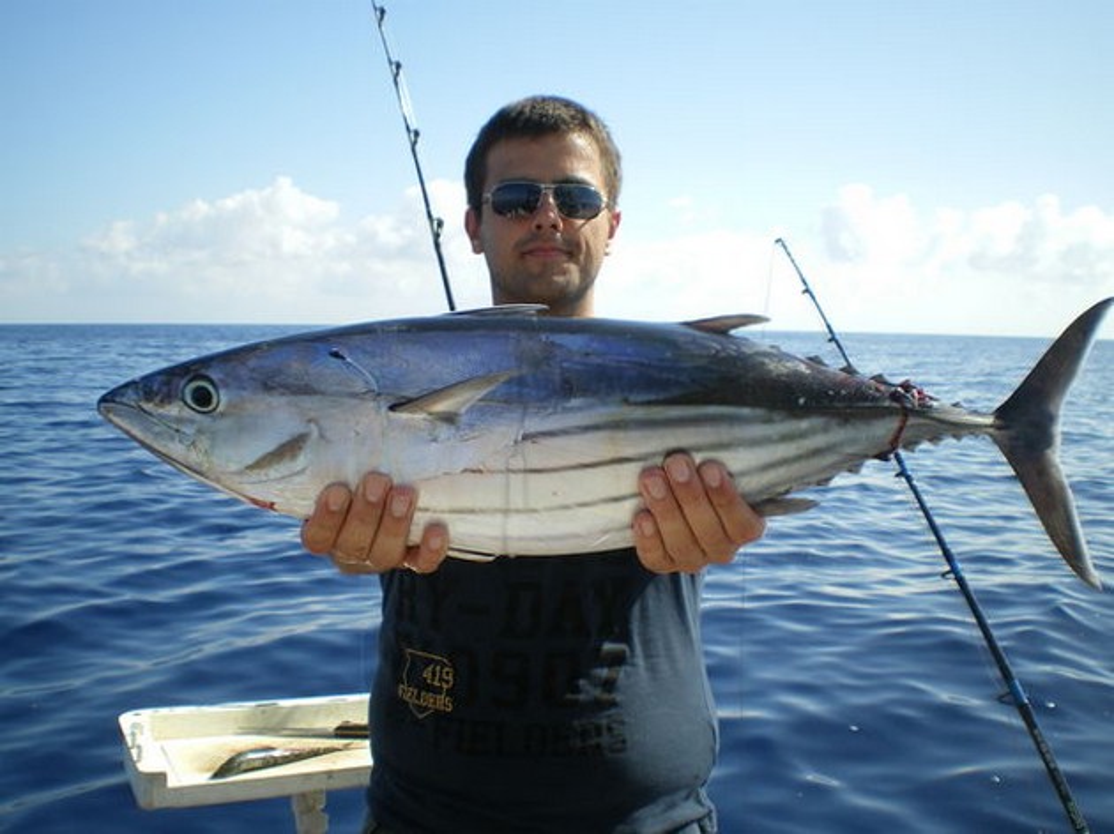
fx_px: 1158
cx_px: 557
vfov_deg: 39.6
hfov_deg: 51.4
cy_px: 417
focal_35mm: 36
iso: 50
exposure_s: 1/320
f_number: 4.6
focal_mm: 6.3
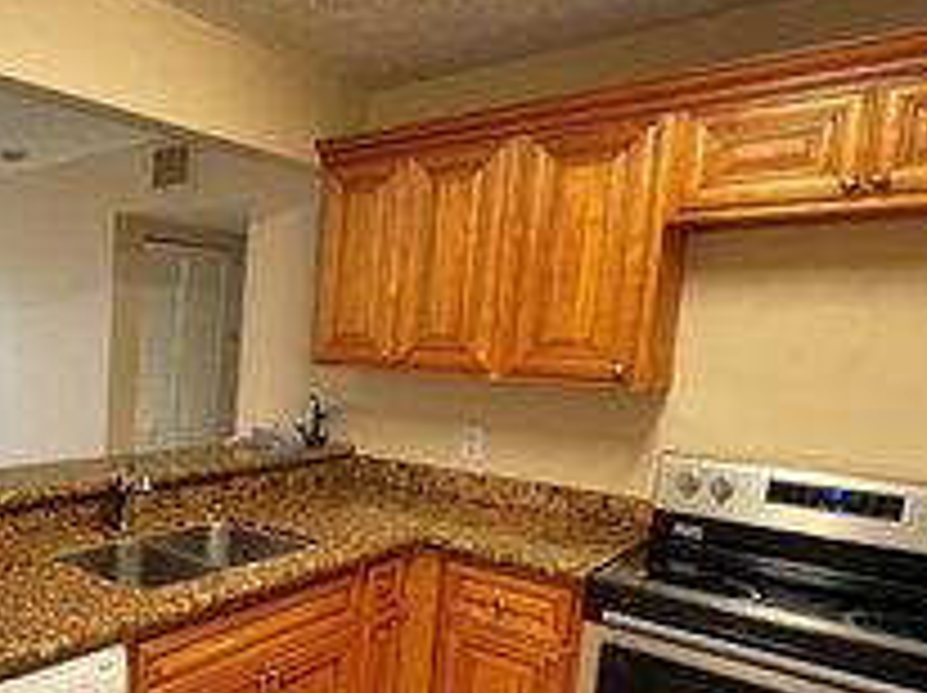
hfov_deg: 56.0
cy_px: 410
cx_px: 83
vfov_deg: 51.0
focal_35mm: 27
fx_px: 722
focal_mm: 1.57
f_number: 1.8
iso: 1000
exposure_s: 1/60
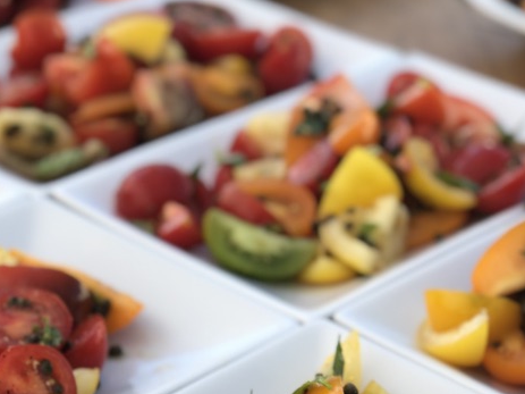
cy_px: 379
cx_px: 176
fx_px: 1744
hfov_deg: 17.1
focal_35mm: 115
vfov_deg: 12.7
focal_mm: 6
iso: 16
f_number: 2.4
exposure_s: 1/183
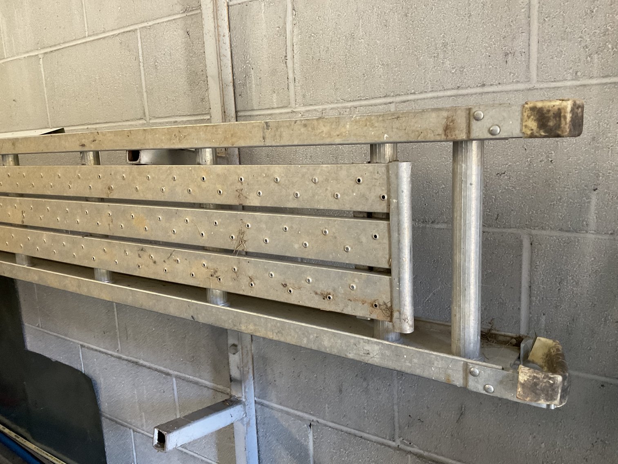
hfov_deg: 61.7
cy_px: 232
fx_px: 518
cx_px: 309
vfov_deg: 48.2
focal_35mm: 29
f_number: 1.8
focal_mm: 3
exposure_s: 1/40
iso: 250
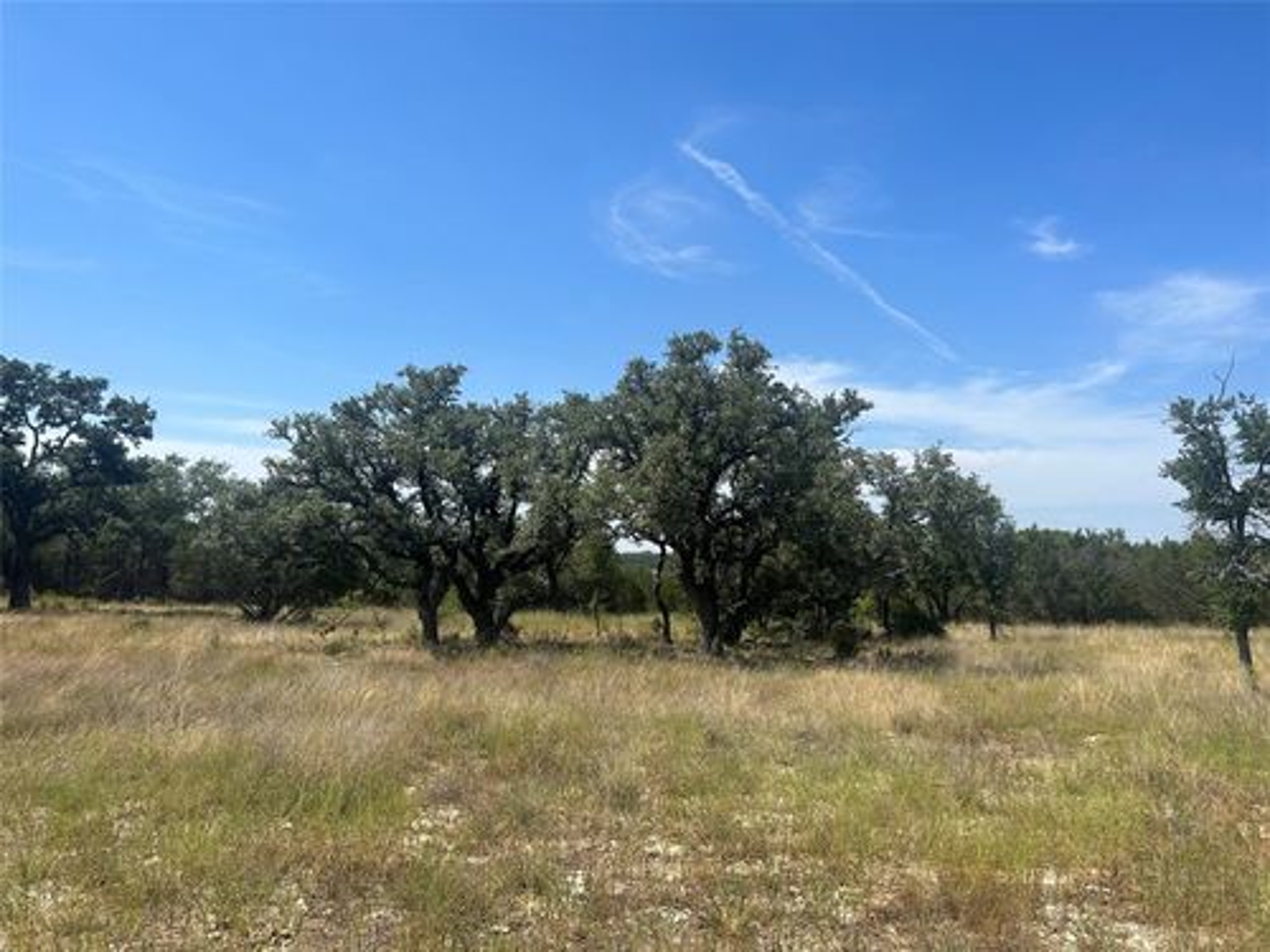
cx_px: 635
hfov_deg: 67.3
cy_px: 476
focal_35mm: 26
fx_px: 954
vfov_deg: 53.1
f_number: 1.5
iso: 50
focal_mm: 5.7
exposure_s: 1/4630
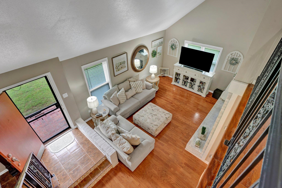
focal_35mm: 18
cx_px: 141
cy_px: 94
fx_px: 139
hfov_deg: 91.0
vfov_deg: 68.2
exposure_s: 1/25
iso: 1000
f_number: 8
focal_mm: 17.7
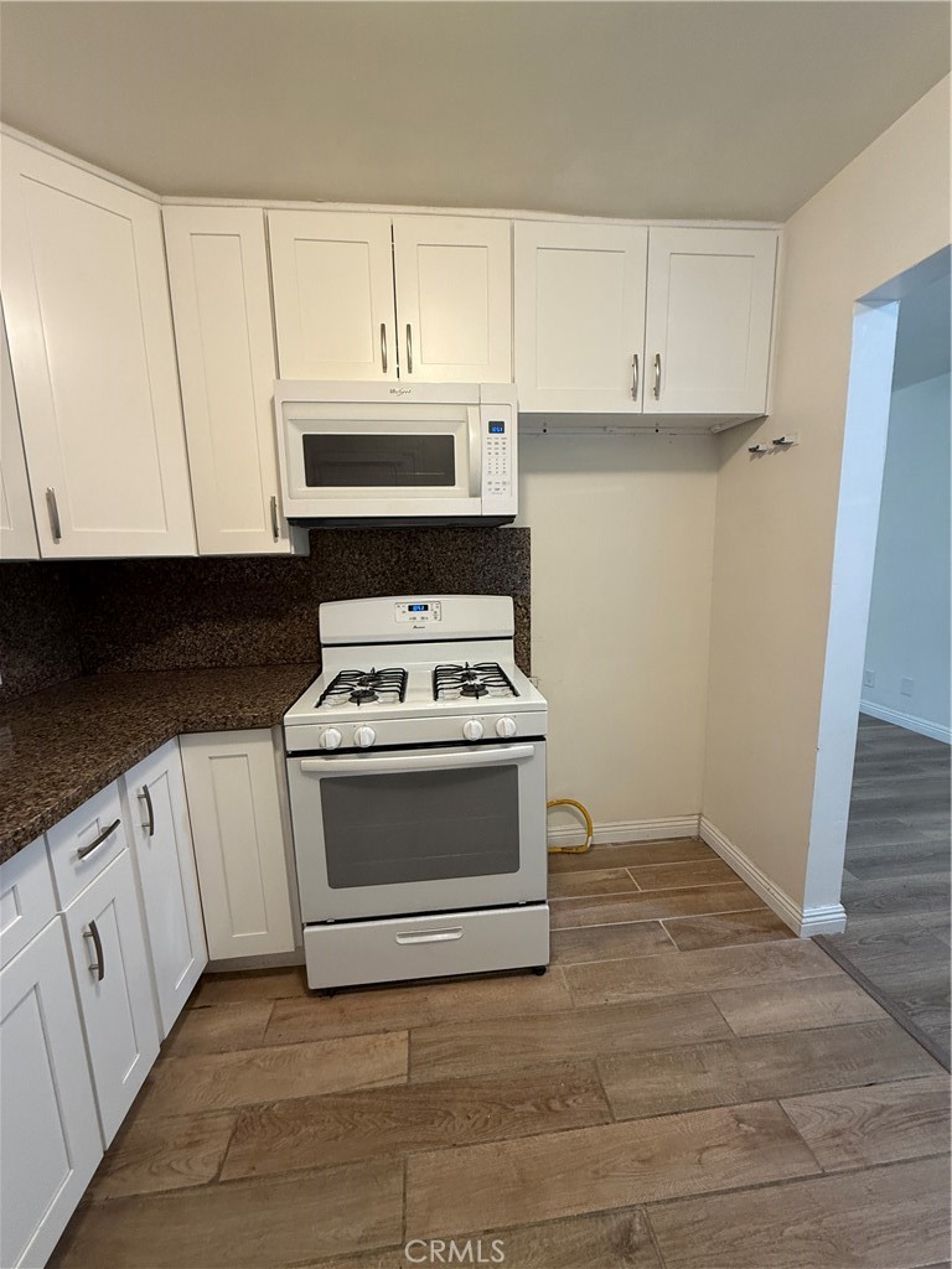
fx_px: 513
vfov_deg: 102.1
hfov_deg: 85.7
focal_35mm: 14
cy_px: 634
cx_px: 476
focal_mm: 2.22
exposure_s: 1/60
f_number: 2.2
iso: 250
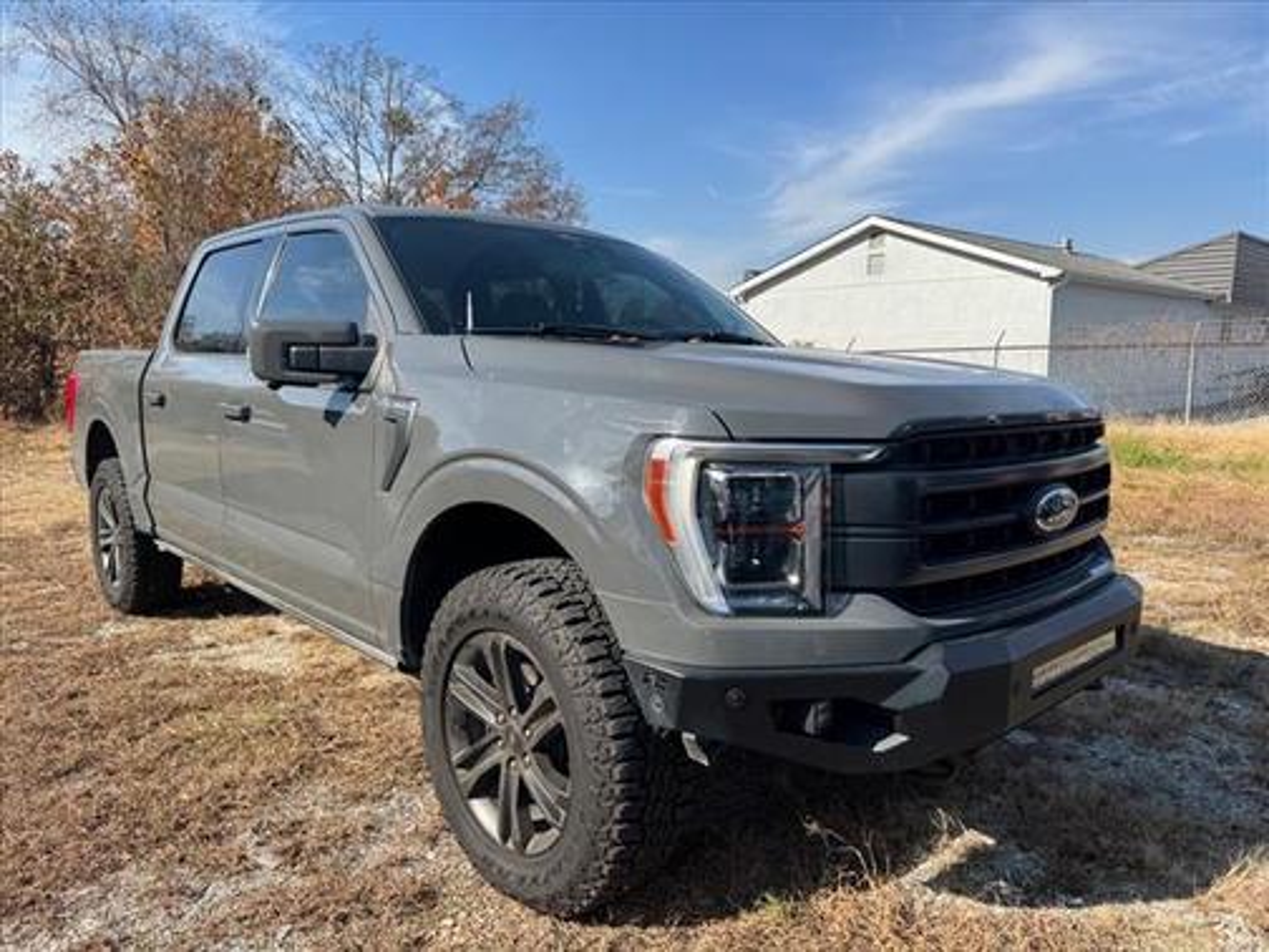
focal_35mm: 24
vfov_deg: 56.8
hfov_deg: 71.6
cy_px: 476
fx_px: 880
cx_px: 634
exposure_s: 1/3247
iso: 80
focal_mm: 6.76
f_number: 1.78
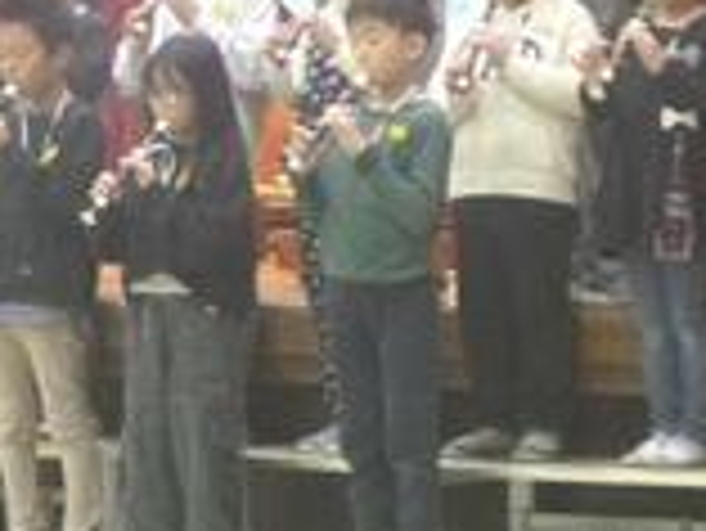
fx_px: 5225
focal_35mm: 256
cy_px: 70
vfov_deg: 5.8
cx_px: 135
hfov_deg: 7.7
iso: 1000
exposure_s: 1/15
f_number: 5.7
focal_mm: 18
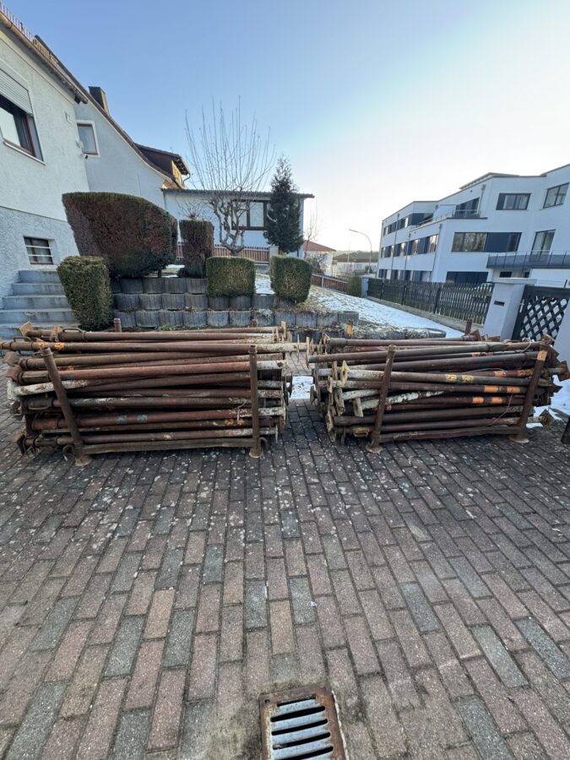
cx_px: 285
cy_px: 380
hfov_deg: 85.7
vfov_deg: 102.1
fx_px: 307
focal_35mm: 14
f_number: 2.2
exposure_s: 1/99
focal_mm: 2.22
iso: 64
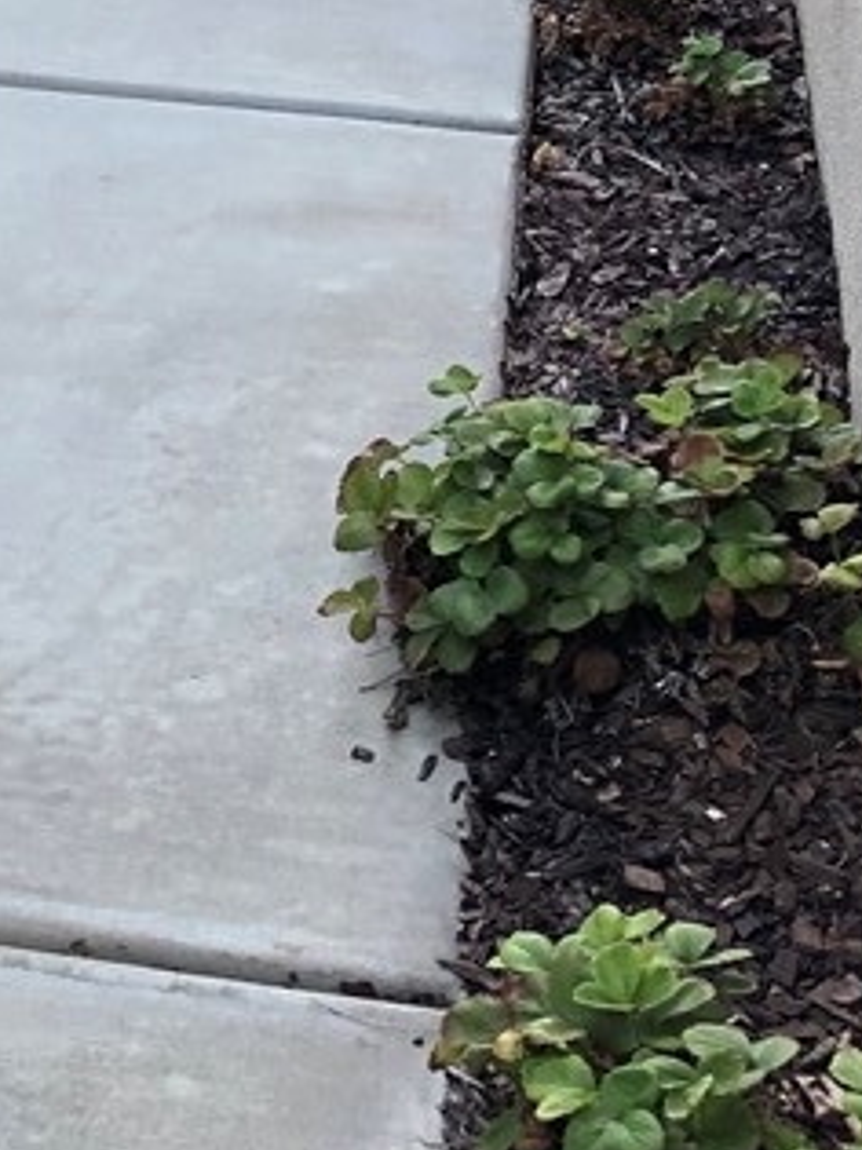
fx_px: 3023
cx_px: -135
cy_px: -383
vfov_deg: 19.7
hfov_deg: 15.7
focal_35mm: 91
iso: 40
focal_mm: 3.99
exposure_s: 1/120
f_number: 1.8
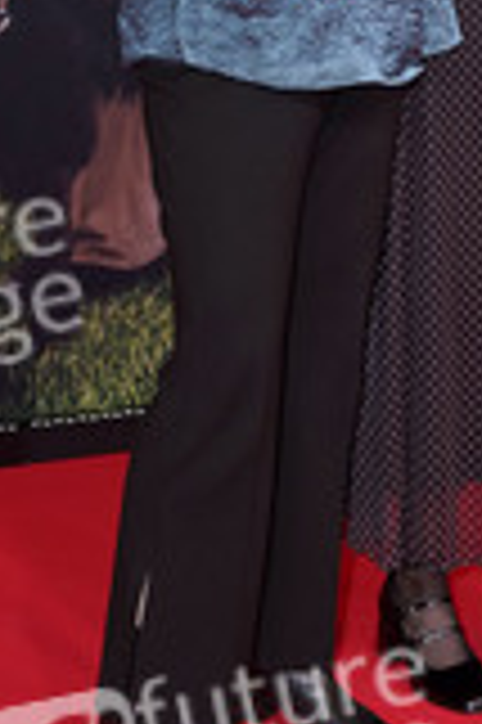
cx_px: 342
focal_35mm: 119
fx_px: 2395
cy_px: 81
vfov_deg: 17.0
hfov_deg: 11.5
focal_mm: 48
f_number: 5
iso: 1250
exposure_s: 1/250
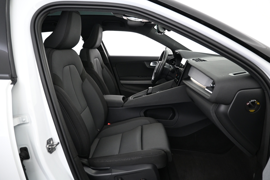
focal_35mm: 24
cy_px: 90
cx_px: 135
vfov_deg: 53.1
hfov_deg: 73.7
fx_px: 180
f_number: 3.5
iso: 1400
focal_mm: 16
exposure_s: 1/25
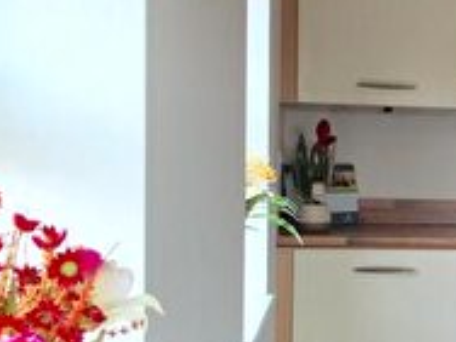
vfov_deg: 13.7
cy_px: 220
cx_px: 798
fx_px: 1423
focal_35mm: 108
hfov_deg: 15.8
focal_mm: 4.15
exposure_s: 1/33
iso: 50
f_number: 2.2
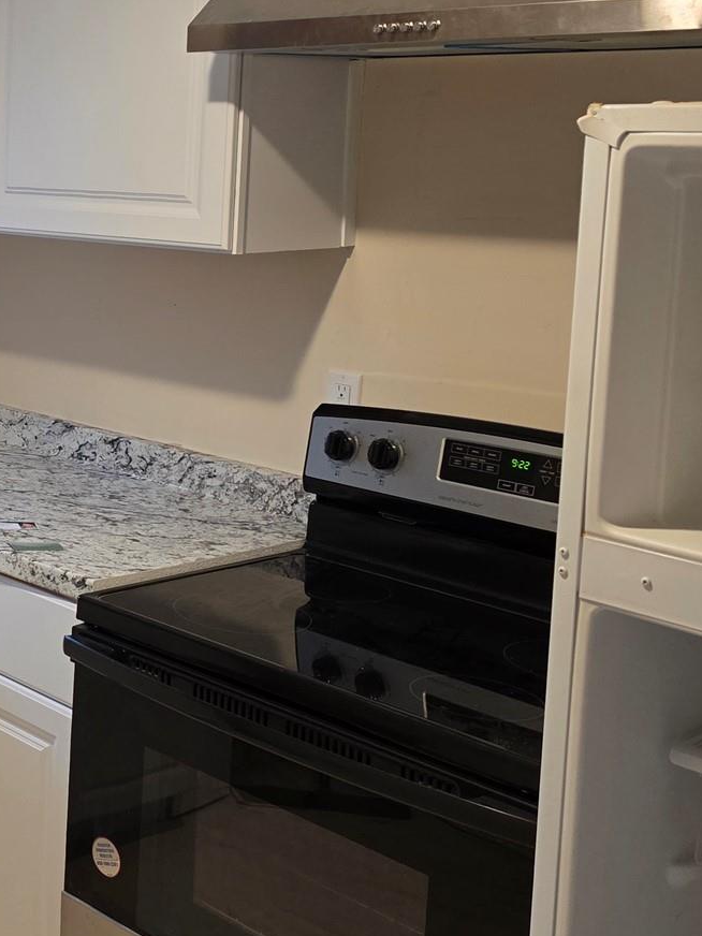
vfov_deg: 35.2
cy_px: 307
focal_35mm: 54
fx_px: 1460
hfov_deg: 24.2
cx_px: -167
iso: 200
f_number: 1.7
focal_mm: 6.3
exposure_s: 1/120
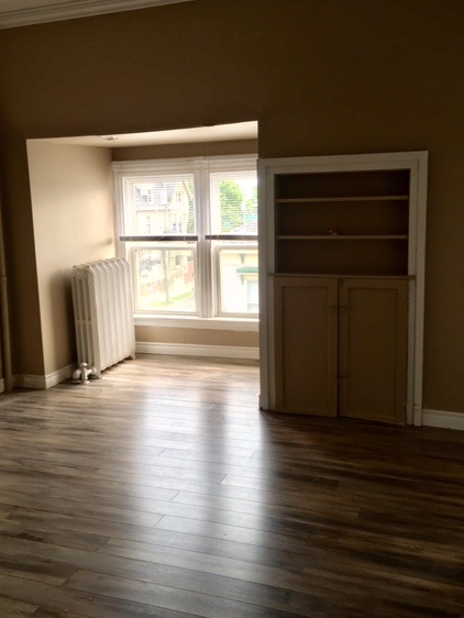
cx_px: 232
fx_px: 589
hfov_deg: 43.0
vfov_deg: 55.3
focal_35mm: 33
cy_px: 283
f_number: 2.2
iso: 32
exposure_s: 1/60
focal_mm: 4.15
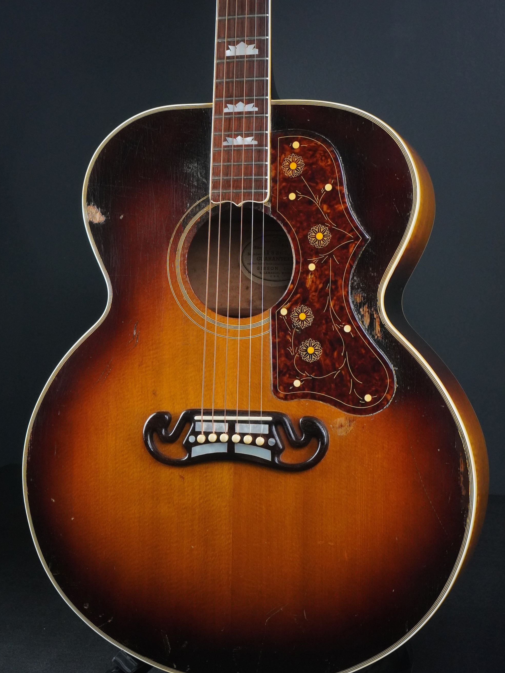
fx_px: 1119
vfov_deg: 33.5
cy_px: 312
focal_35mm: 58
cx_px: 252
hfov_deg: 25.4
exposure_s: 1/60
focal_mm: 35
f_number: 11
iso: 2500
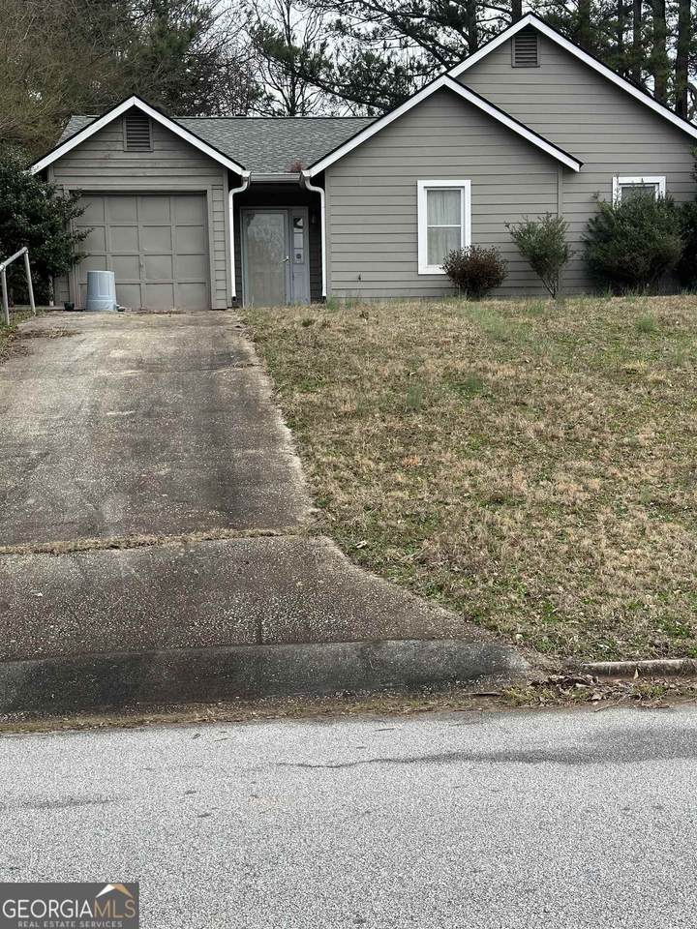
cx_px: 348
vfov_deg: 39.7
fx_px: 1289
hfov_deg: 30.3
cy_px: 464
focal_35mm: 48
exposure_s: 1/1272
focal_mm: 6.86
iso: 64
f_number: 1.78
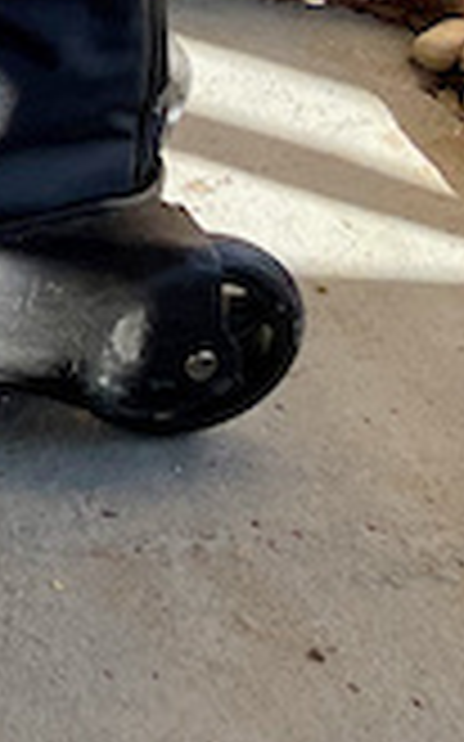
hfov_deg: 7.7
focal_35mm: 134
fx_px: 2714
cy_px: -522
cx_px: -1185
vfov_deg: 14.1
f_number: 1.6
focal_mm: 4.2
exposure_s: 1/564
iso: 32
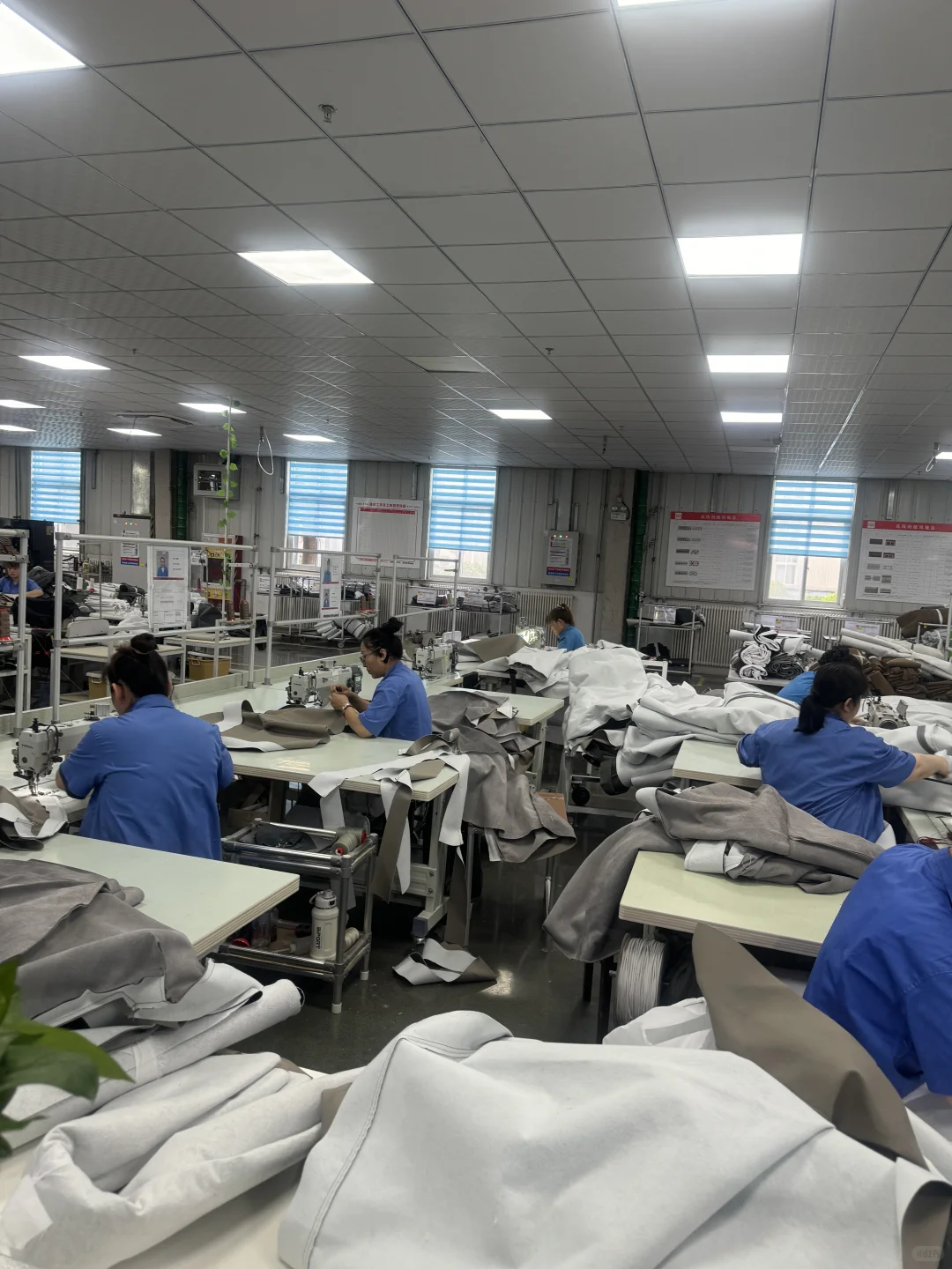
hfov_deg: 56.8
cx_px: 476
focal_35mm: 24
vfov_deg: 71.6
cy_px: 634
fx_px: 880
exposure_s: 1/100
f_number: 1.78
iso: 125
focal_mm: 6.76
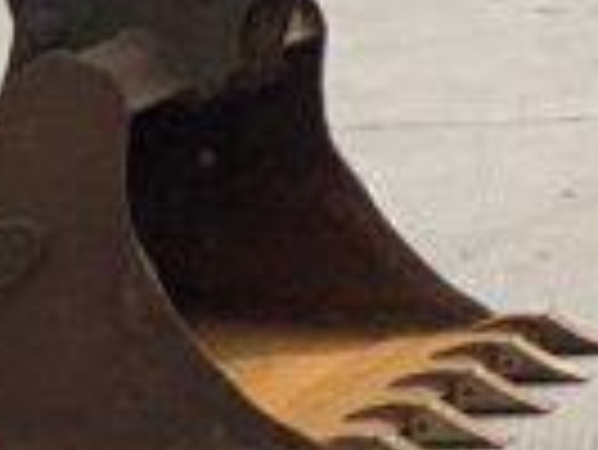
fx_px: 3856
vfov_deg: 6.4
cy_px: -590
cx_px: 1875
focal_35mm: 223
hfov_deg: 7.6
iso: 16
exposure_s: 1/2959
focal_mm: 3
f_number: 1.8
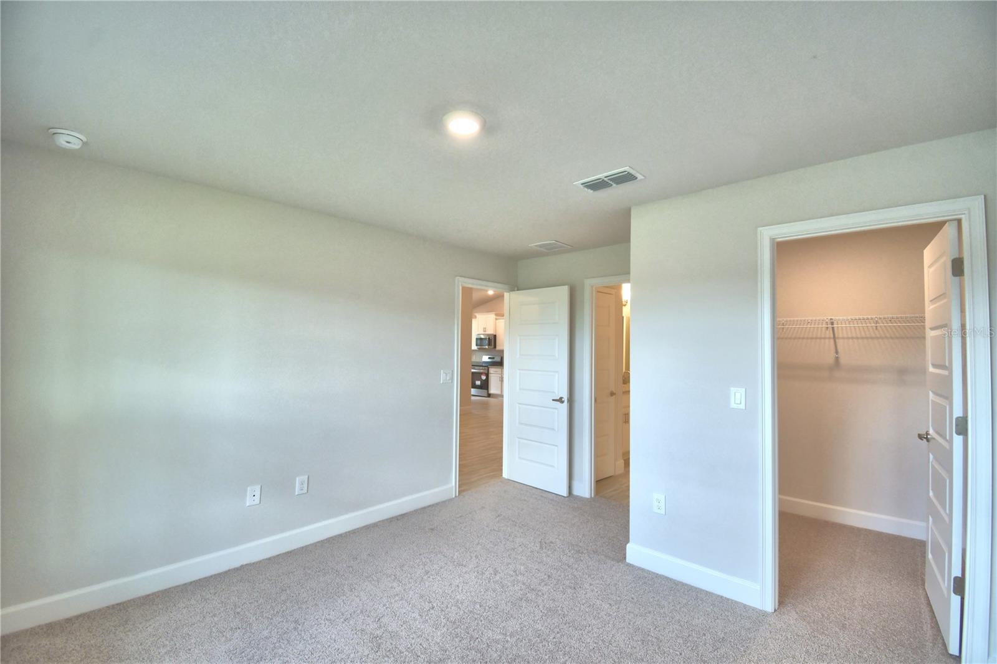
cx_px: 498
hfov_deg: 100.4
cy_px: 332
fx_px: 415
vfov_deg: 77.3
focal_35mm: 15
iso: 400
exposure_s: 1/80
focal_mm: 10
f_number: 4.5
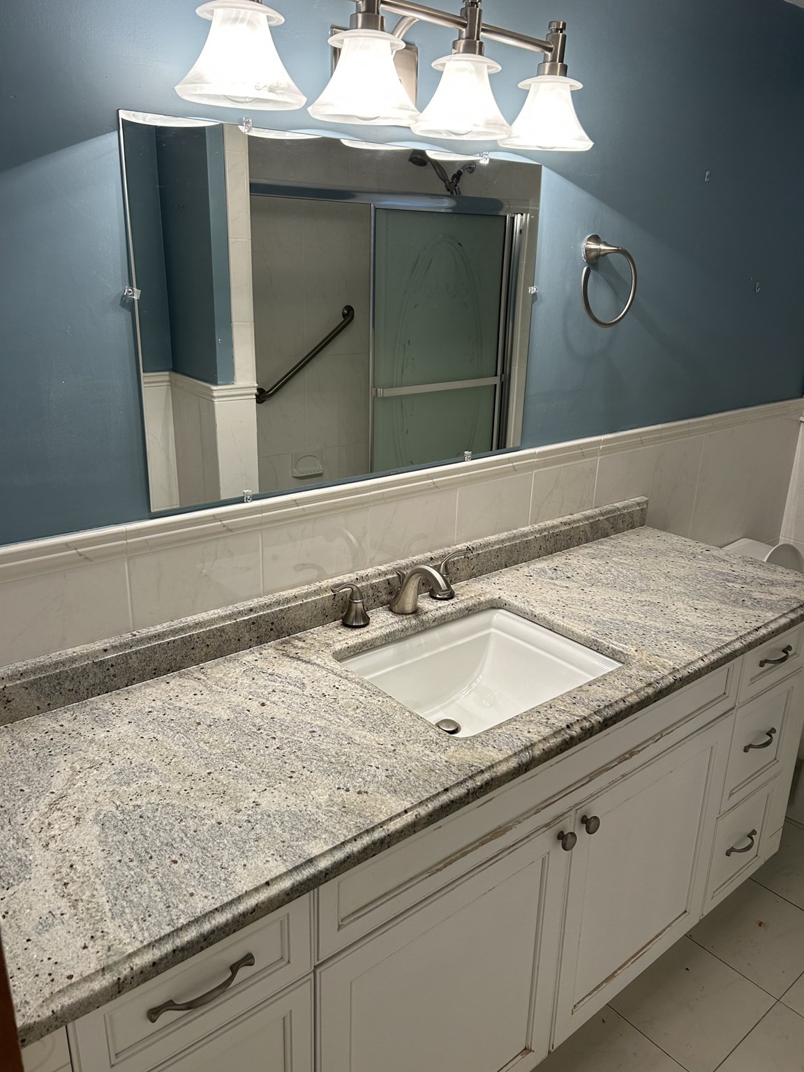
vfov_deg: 67.3
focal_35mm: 26
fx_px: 805
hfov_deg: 53.1
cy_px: 536
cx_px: 402
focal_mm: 5.7
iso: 80
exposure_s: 1/120
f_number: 1.5
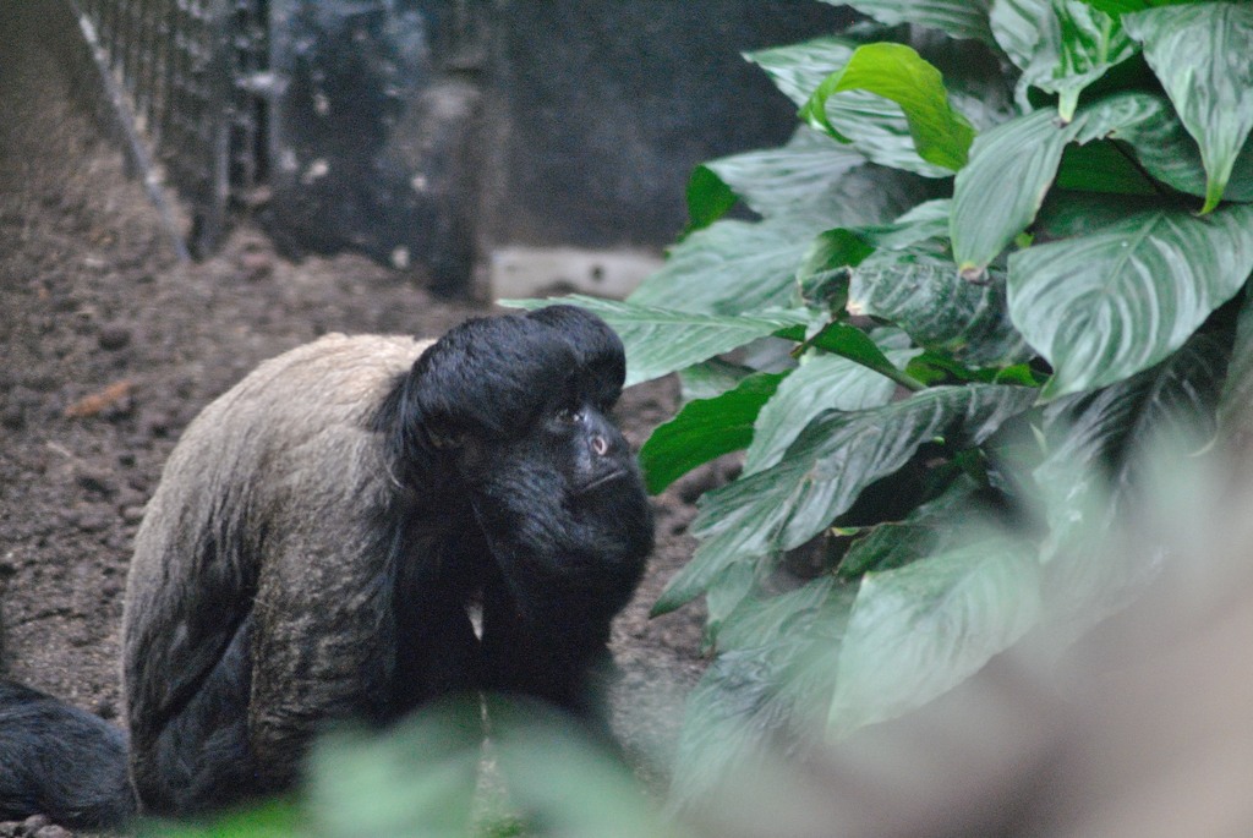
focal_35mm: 450
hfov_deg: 4.6
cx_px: 626
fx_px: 15678
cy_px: 419
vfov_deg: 3.1
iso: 1600
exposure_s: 1/30
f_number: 5.6
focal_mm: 300
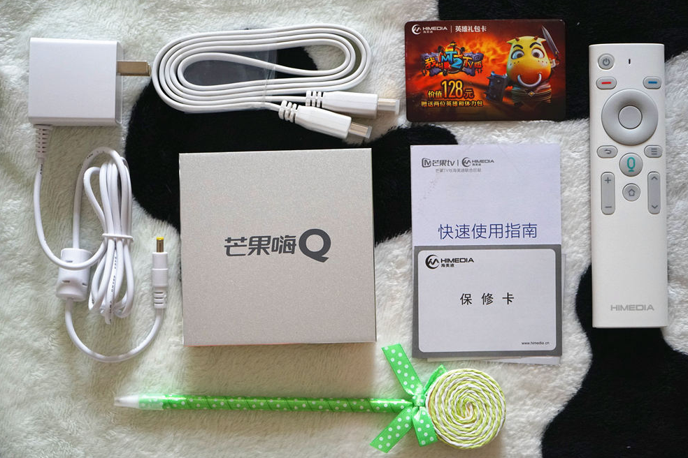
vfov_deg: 22.3
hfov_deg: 32.9
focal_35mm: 61
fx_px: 1166
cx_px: 348
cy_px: 228
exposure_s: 1/160
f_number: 5
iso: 1600
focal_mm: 60
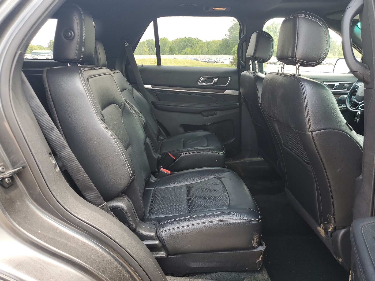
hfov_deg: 67.3
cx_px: 188
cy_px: 140
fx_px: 282
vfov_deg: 53.1
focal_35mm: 26
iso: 50
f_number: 1.5
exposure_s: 1/132
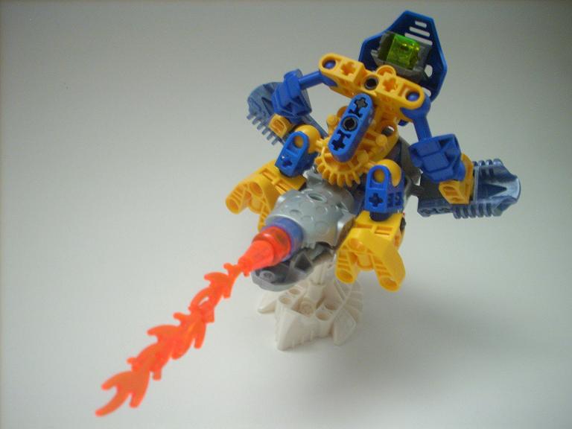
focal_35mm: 37
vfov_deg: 38.7
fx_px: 611
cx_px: 286
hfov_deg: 50.1
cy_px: 214
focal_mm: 6.2
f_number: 2.8
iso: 200
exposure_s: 1/4.8
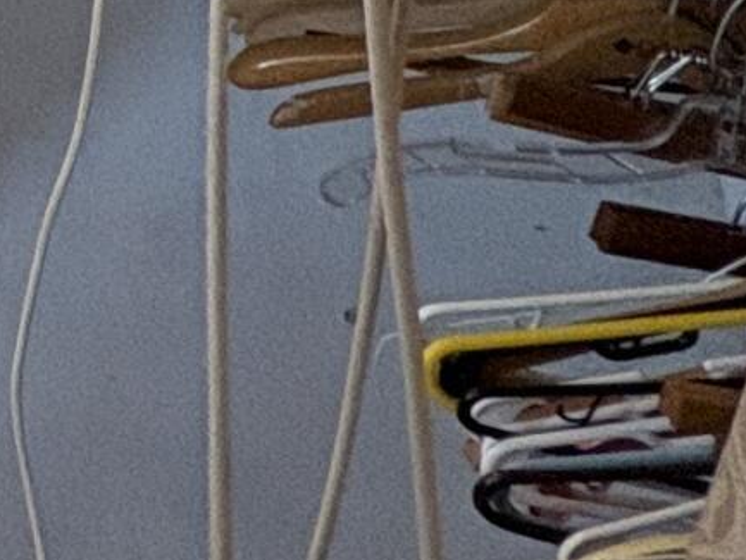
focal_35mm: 97
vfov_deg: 12.9
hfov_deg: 12.8
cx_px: -1258
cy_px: -632
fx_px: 2091
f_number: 2.2
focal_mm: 2.22
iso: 160
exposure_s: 1/60
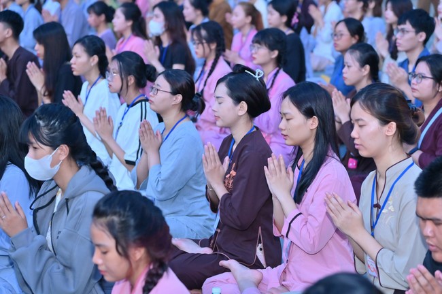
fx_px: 1472
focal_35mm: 120
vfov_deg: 11.4
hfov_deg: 17.1
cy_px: 147
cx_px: 221
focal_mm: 120
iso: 2500
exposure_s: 1/100
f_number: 5
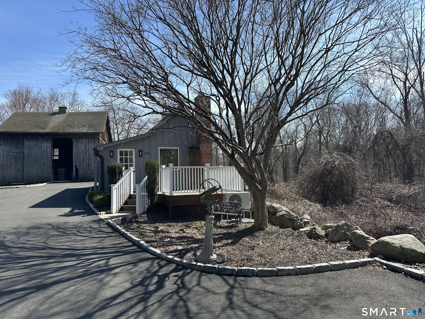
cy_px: 160
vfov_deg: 56.8
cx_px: 212
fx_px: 295
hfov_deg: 71.6
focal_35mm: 24
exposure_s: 1/2809
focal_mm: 6.86
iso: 80
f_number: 1.78
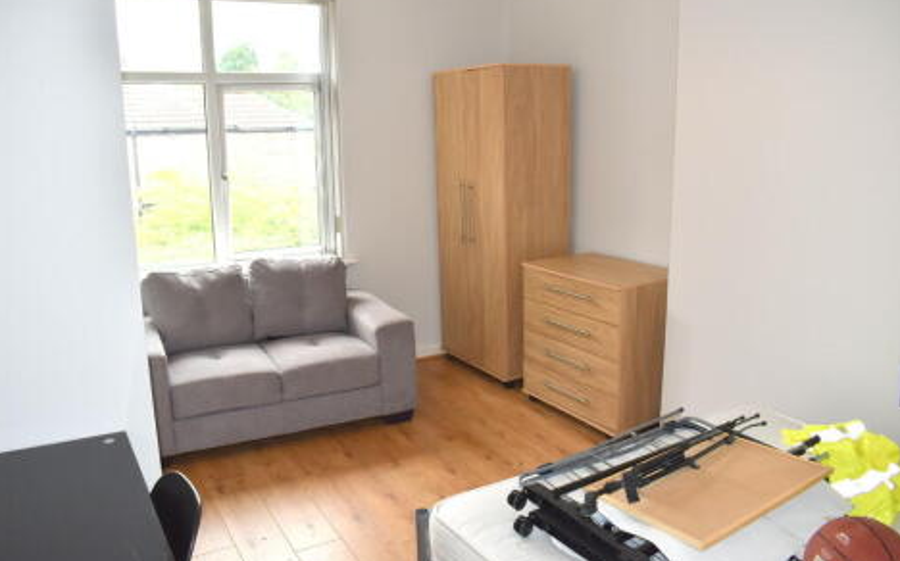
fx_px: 686
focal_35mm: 28
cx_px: 448
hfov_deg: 66.5
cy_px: 276
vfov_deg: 44.5
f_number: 5.6
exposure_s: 1/125
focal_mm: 18
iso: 400
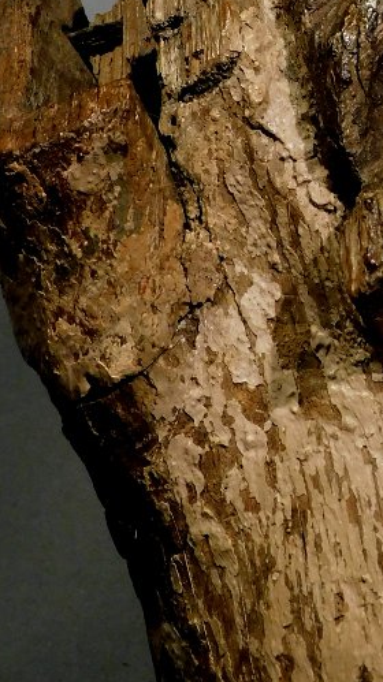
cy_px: 127
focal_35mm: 118
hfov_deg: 10.0
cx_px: 517
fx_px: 2134
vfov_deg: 18.0
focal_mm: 8.1
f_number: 4
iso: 250
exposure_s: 1/30
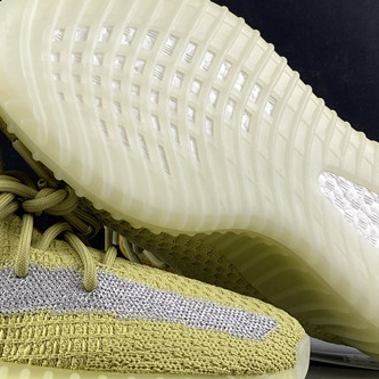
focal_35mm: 69
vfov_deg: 25.0
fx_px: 855
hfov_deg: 24.6
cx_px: 72
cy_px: 230
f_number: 1.8
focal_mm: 4.25
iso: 32
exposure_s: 1/100
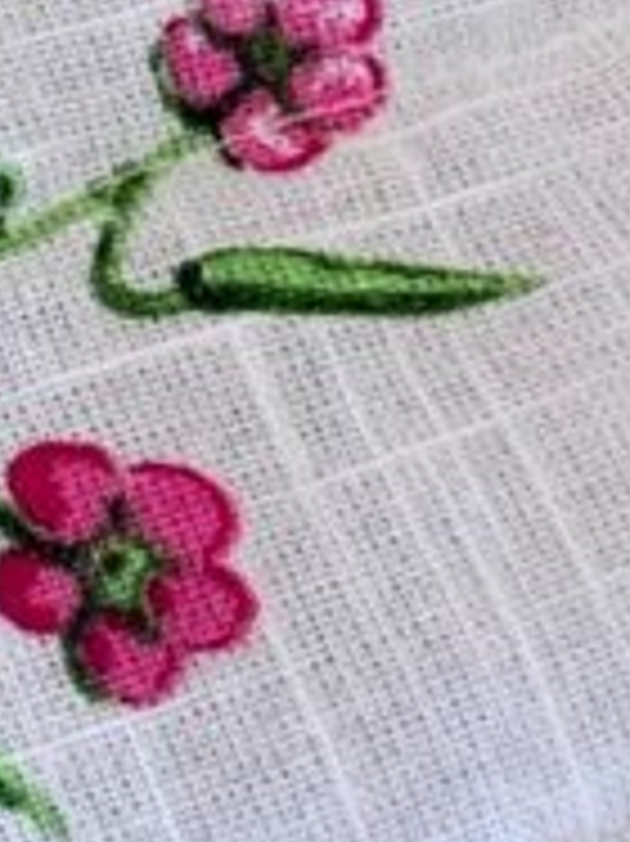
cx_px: -144
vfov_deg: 7.5
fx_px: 6389
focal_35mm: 263
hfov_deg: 5.6
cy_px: -54
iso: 100
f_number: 1.78
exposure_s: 1/114
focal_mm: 6.76
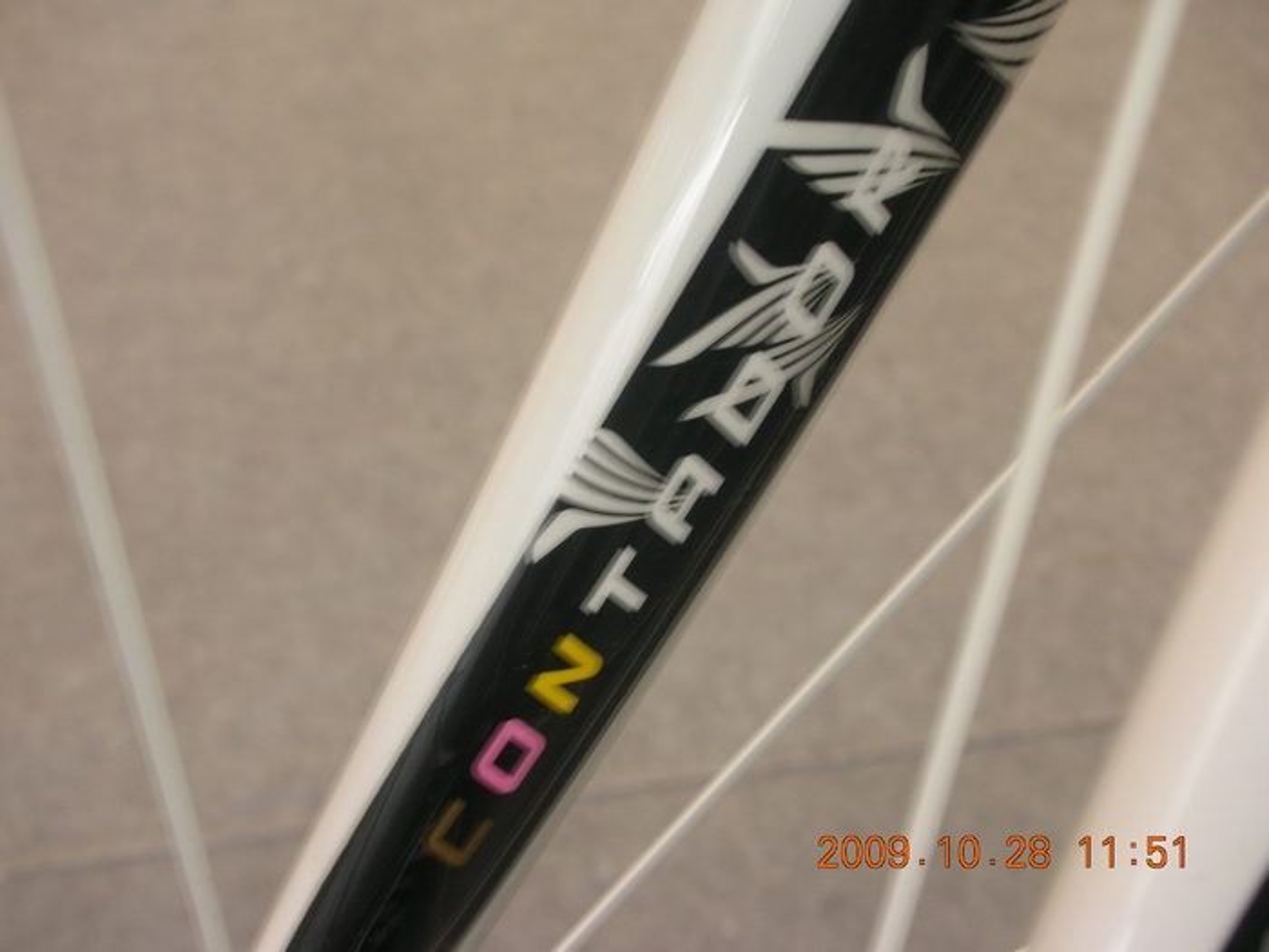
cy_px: 476
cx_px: 634
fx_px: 2236
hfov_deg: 31.7
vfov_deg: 24.0
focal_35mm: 61
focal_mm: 10.1
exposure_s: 1/4.9
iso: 50
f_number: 4
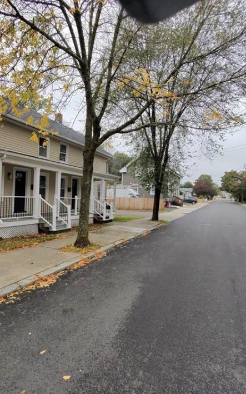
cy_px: 198
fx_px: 150
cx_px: 101
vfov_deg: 105.3
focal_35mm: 14
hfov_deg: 77.9
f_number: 2.2
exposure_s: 1/303
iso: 54
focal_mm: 2.24
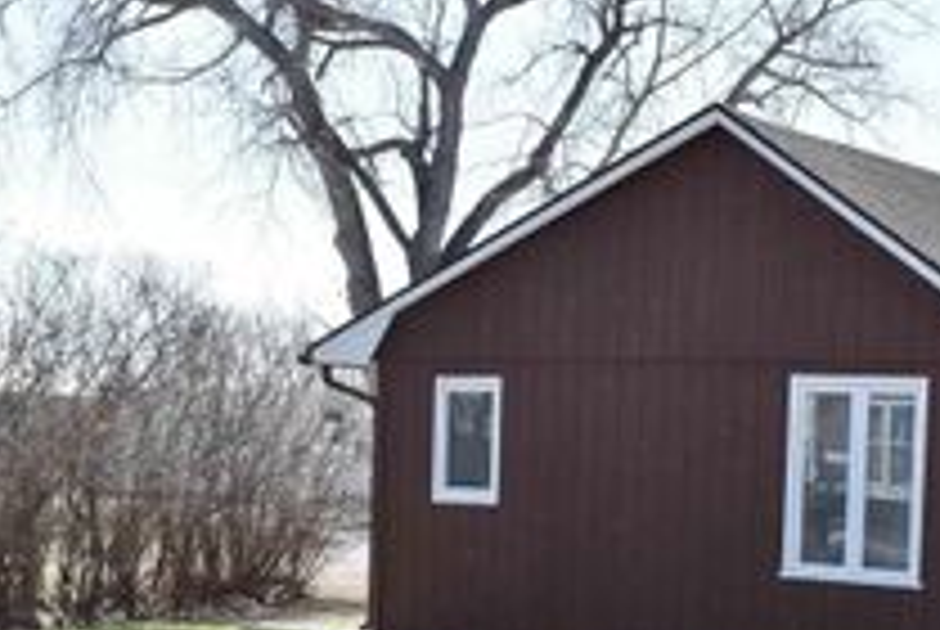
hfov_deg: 26.8
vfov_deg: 17.9
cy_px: 578
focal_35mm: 75
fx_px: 1966
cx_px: 585
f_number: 8
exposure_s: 1/250
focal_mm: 21
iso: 180
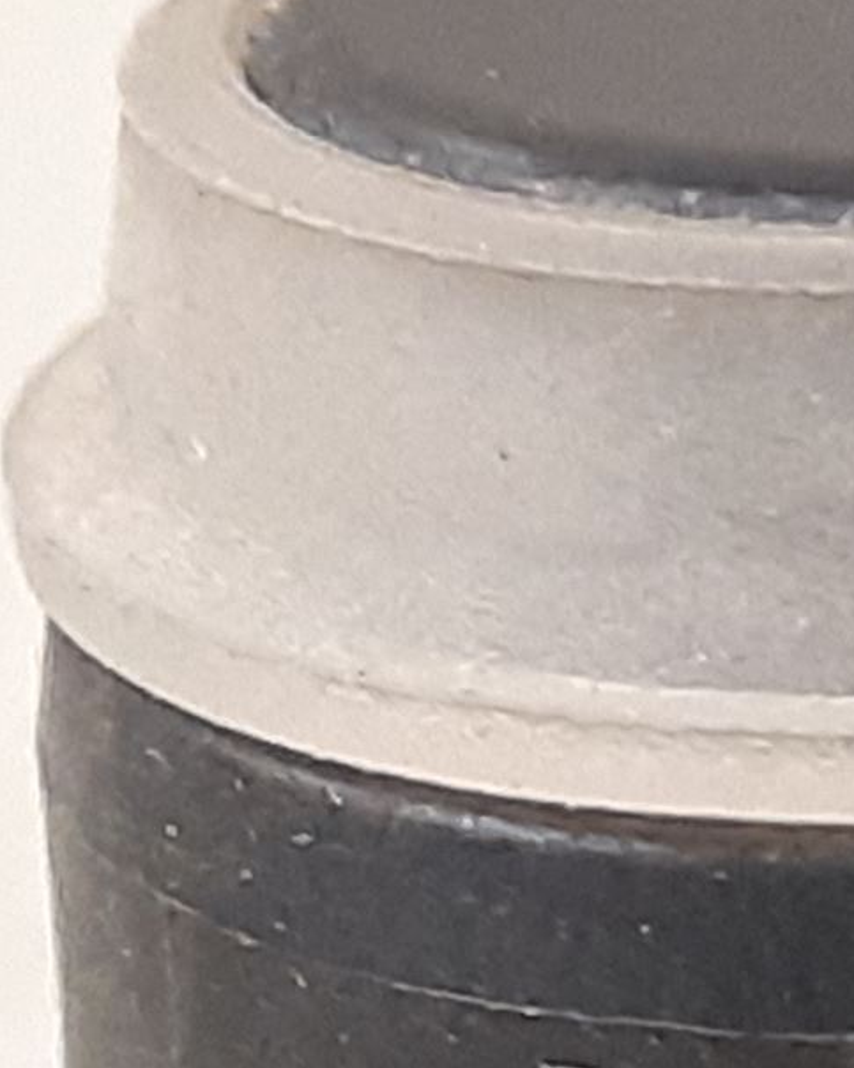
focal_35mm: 86
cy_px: 1324
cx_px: 932
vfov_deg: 20.6
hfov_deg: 17.3
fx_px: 2718
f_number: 1.7
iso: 250
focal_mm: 3.93
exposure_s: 1/33
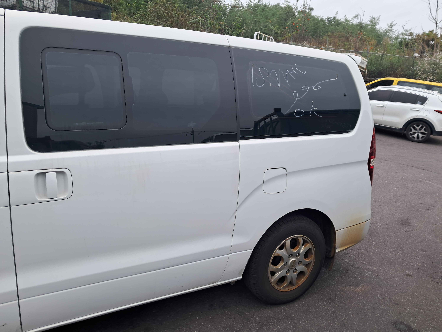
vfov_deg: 51.4
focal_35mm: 27
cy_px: 166
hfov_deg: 65.3
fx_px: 345
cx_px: 221
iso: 50
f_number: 1.8
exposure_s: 1/209
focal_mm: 4
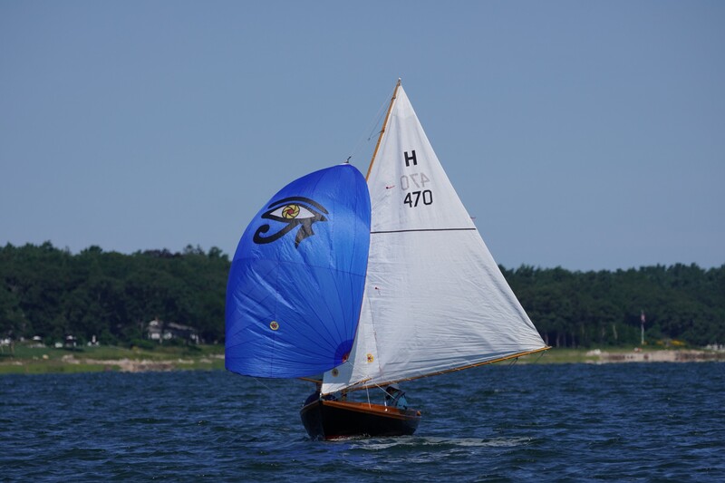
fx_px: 8849
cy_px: 242
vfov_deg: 3.1
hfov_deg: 4.7
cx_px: 362
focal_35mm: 440
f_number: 5.6
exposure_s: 1/1600
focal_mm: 293
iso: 125
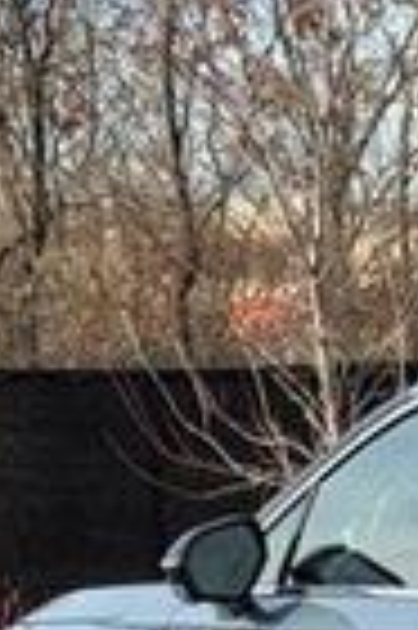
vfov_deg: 11.2
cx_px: 930
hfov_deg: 7.2
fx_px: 3143
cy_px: 810
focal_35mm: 180
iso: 80
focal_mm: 6.76
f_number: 1.78
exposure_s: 1/1931
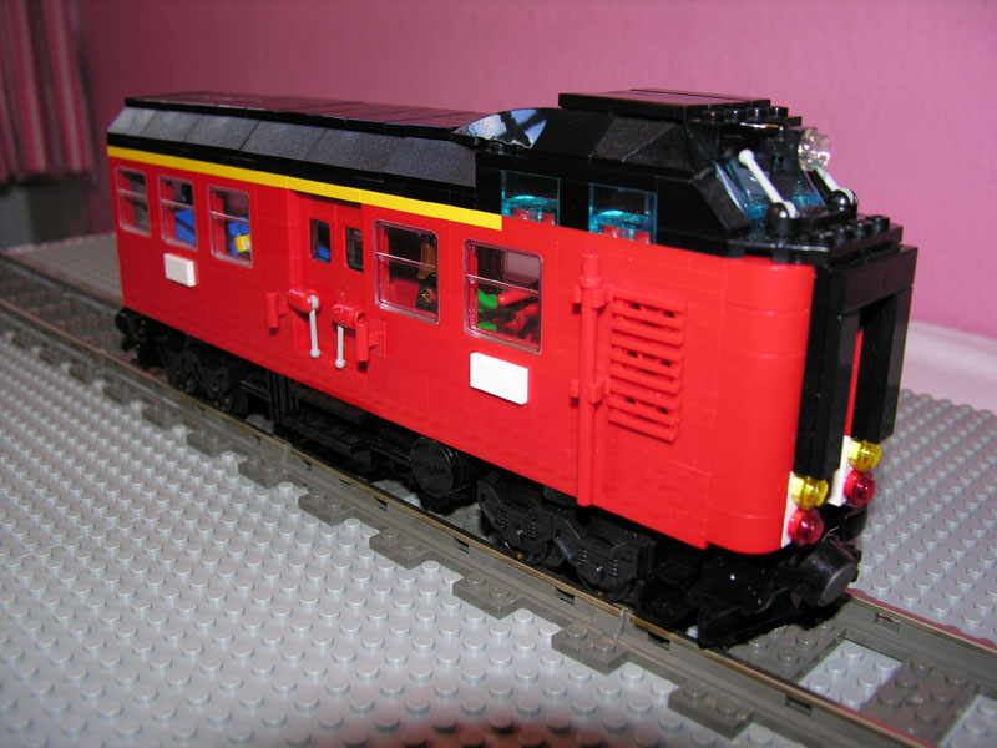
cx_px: 498
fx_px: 1008
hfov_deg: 52.6
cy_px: 374
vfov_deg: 40.7
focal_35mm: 35
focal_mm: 8.9
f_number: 2.8
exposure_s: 1/60.1
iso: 50
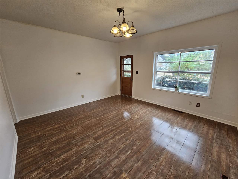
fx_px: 89
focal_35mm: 13
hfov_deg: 106.2
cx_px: 119
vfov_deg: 89.9
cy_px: 90
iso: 160
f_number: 2.2
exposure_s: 1/60
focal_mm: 2.2
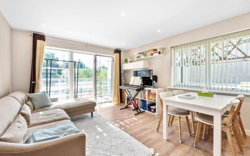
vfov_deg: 74.8
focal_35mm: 15
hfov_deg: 101.5
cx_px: 123
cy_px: 76
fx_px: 102
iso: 250
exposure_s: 1/3
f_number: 16
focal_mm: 14
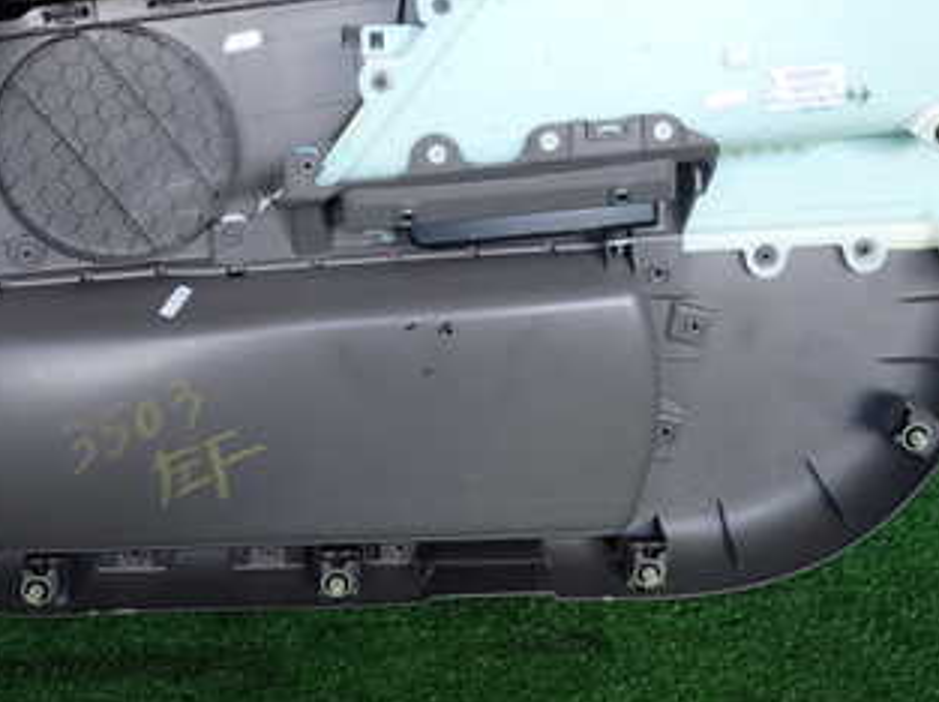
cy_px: 117
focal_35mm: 48
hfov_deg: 39.7
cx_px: 495
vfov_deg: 29.4
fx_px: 1301
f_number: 2
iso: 100
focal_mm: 4.5
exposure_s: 1/80
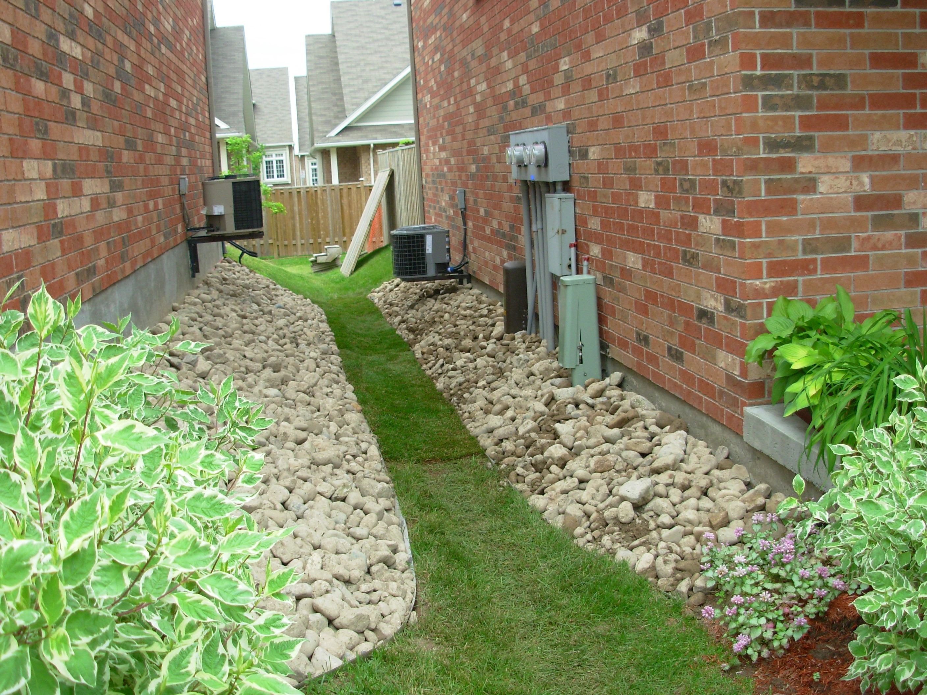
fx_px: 1018
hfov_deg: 49.0
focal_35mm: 38
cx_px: 464
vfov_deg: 37.7
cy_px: 348
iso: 50
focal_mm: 6.3
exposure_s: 1/161
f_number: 2.9
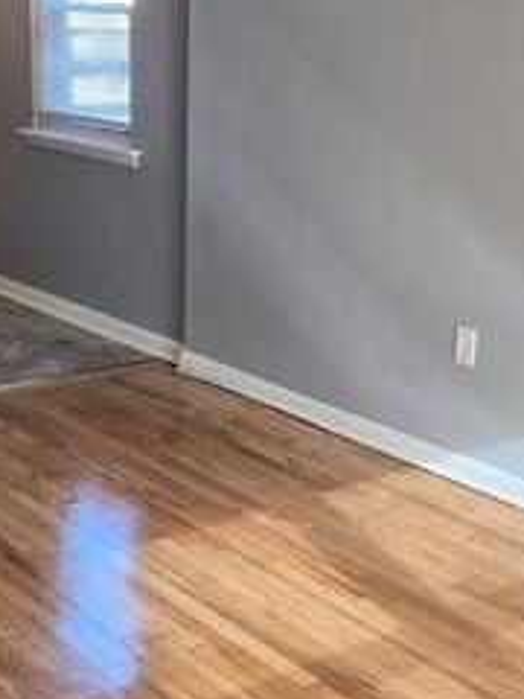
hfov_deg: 22.9
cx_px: 247
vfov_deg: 30.3
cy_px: 380
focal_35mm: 64
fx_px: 1292
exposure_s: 1/120
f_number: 1.8
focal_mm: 5.4
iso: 125
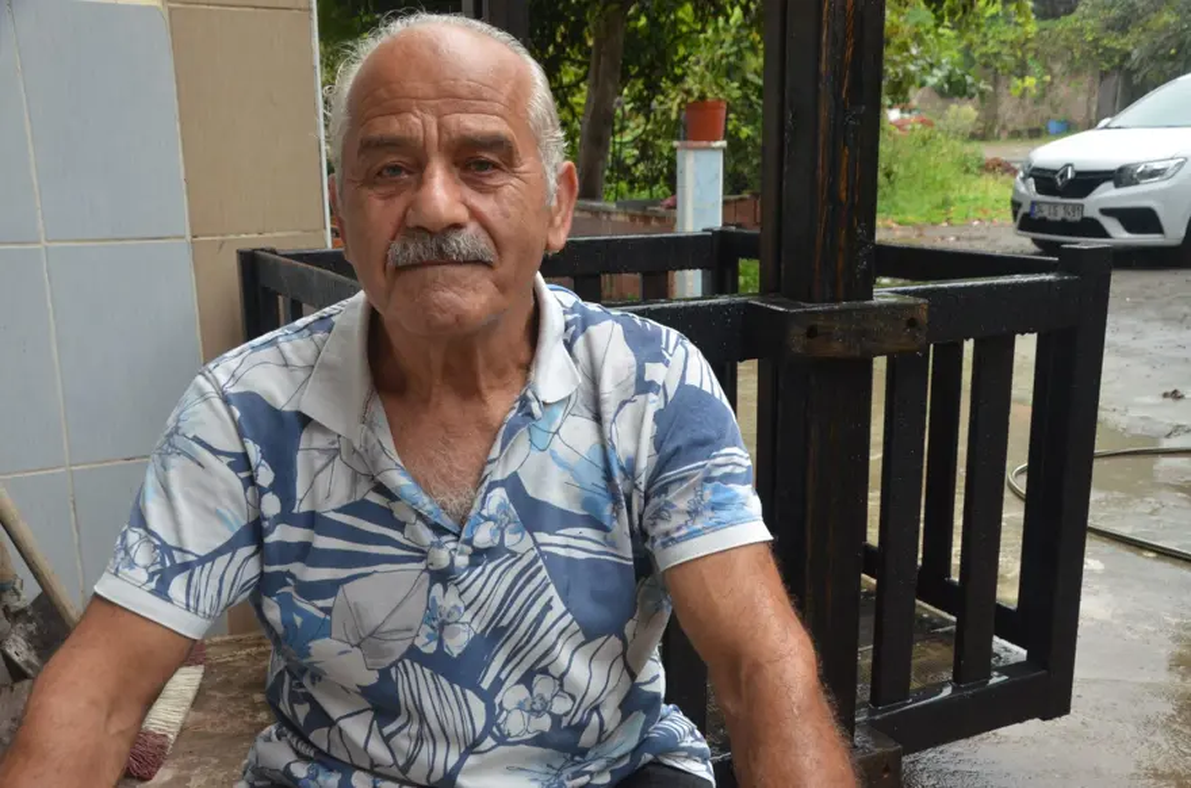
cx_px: 596
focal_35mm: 38
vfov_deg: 35.3
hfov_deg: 51.4
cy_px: 394
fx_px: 1238
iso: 1250
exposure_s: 1/250
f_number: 8
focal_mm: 25
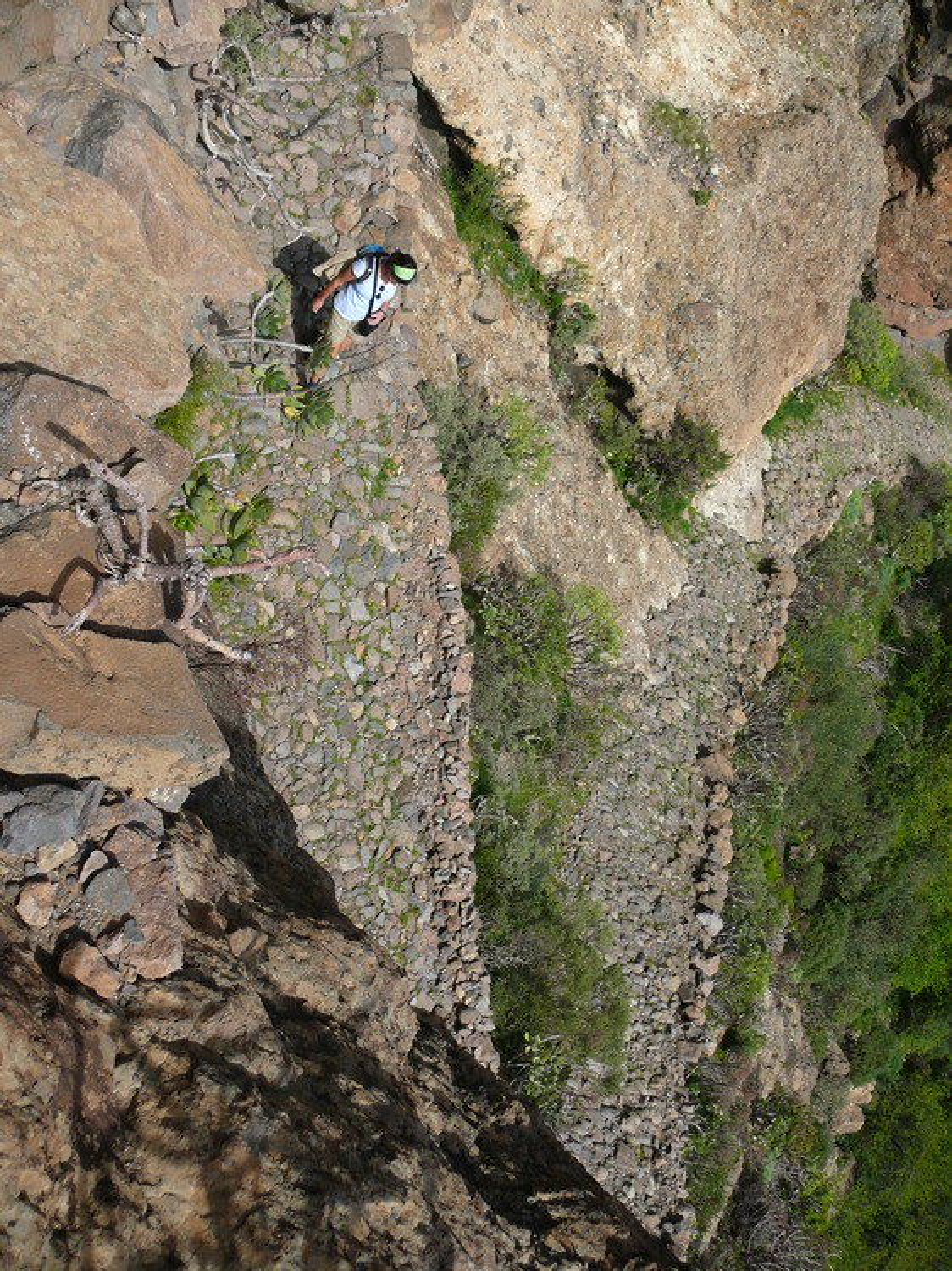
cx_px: 476
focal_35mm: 35
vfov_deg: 52.6
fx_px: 1284
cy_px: 636
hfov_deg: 40.7
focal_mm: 7.4
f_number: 2.8
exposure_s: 1/400
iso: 100
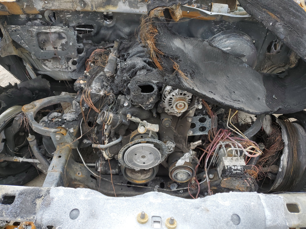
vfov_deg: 53.1
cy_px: 114
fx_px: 230
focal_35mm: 26
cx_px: 153
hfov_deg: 67.3
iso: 50
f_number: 1.5
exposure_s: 1/217
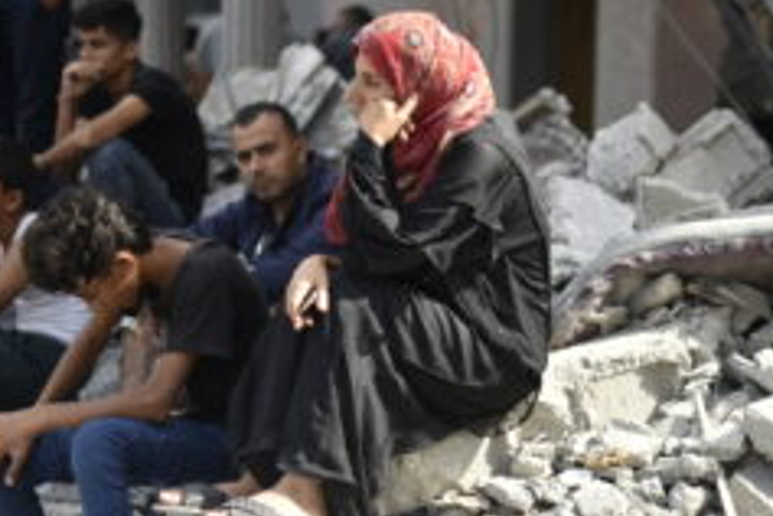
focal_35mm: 97
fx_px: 2083
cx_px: 466
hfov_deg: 21.0
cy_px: 181
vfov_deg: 14.1
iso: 320
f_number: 1.4
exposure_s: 1/8000
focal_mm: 50
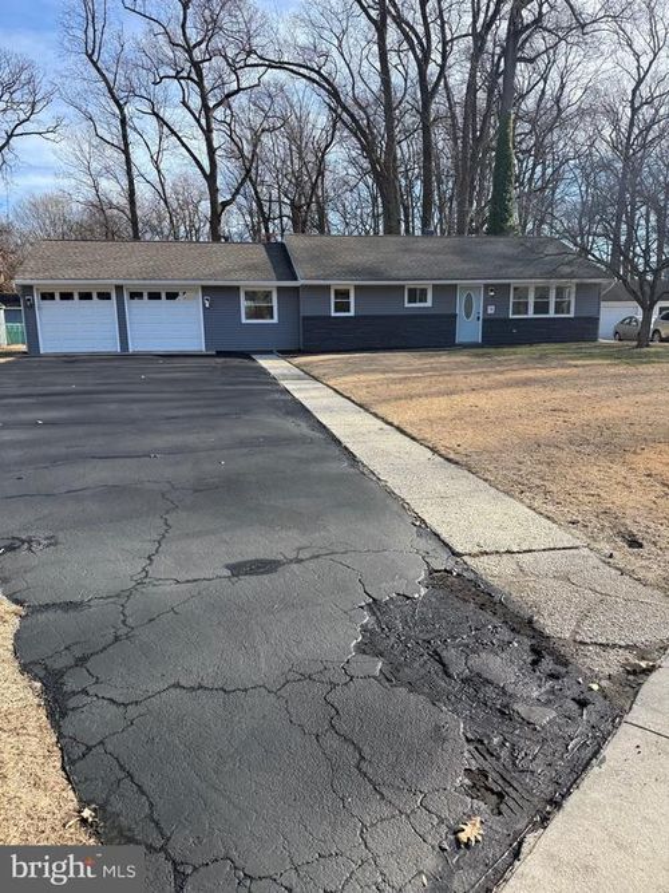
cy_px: 446
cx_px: 334
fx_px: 619
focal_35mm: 24
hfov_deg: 56.8
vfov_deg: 71.6
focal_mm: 6.76
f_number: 1.78
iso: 80
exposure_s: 1/2000
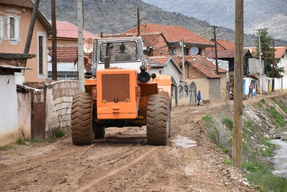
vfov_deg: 11.4
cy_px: 96
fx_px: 957
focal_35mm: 120
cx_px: 144
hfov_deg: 17.1
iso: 800
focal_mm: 80
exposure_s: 1/1600
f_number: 5.3
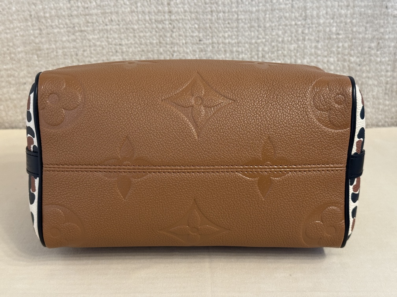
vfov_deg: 30.3
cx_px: 198
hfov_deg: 39.7
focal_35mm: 48
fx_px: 550
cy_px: 148
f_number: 1.78
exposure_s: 1/50
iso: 250
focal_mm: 6.76
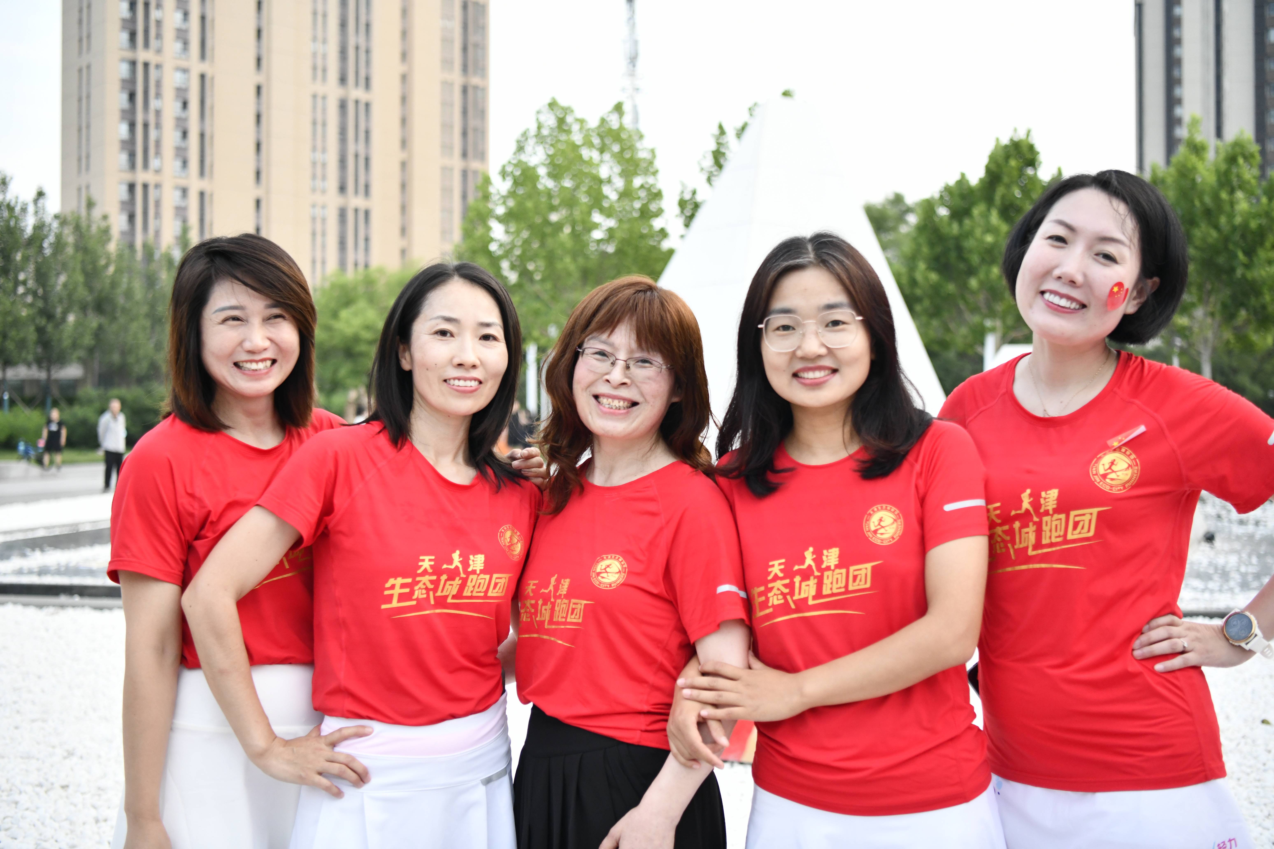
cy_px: 424
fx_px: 1415
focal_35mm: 40
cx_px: 637
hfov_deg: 48.5
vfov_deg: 33.4
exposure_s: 1/400
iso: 1600
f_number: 2.8
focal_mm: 40
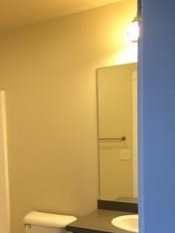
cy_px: 162
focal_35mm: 49
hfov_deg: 29.1
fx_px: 331
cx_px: 40
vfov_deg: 38.3
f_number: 2.2
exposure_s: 1/30
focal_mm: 4.12
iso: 100
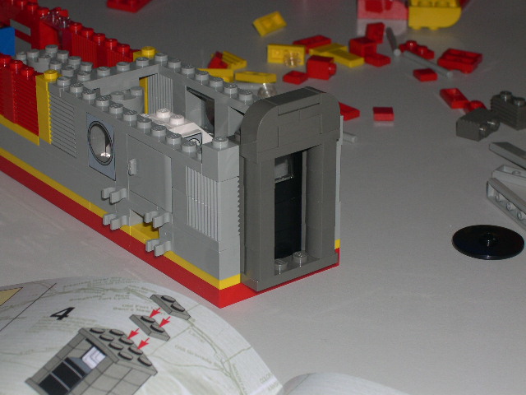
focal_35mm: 114
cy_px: 198
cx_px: 263
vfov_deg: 13.0
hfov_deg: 17.3
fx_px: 1732
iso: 120
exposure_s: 1/60
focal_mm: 24
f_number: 13.4
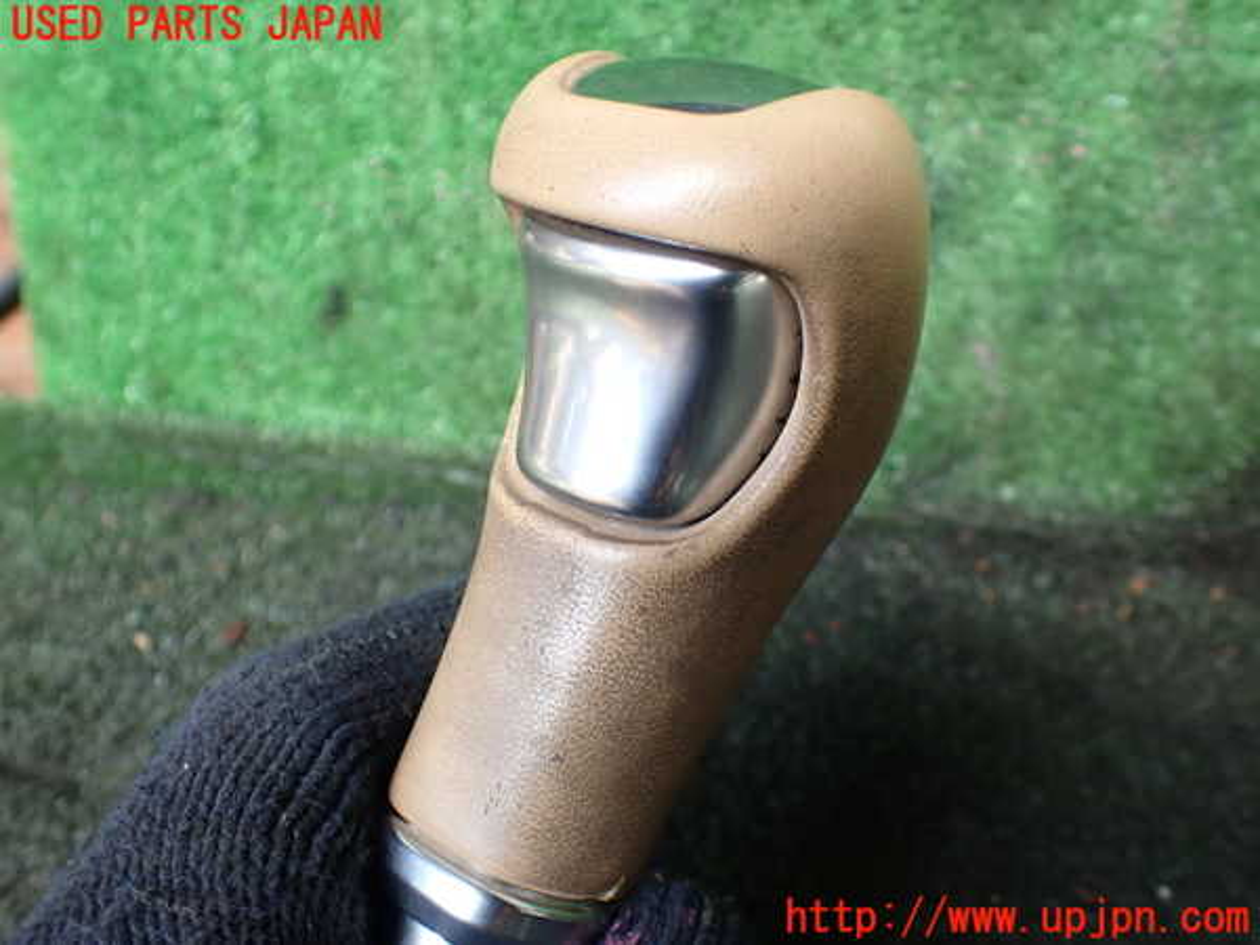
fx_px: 1092
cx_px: 630
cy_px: 472
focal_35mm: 30
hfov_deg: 60.0
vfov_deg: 46.8
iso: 160
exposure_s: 1/125
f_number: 2.3
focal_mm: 5.4
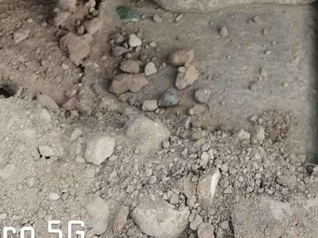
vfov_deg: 10.3
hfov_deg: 14.7
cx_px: 348
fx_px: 1203
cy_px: -268
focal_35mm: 131
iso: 50
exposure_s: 1/455
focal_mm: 5.56
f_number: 1.6
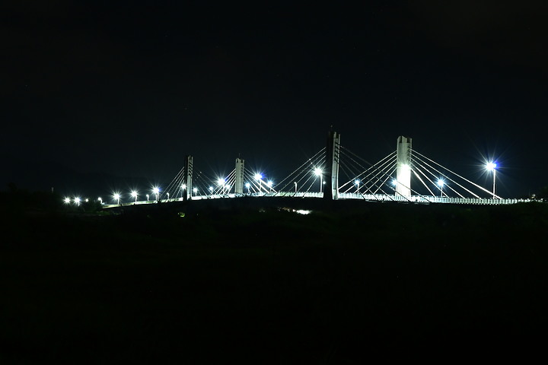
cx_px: 274
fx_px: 913
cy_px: 182
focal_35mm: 60
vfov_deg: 22.6
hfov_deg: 33.4
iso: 800
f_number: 20
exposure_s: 20
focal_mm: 60
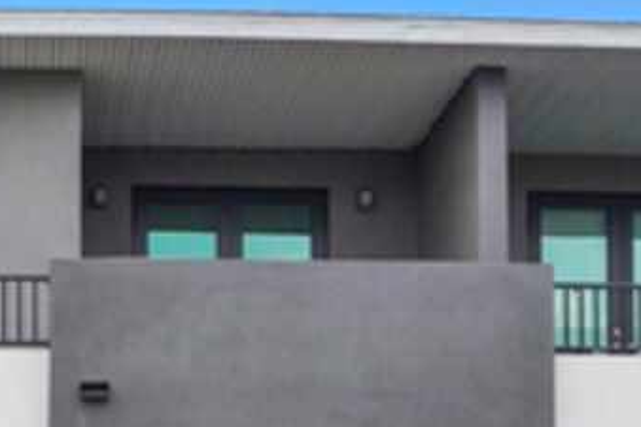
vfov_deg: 14.8
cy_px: 709
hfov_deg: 23.7
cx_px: 40
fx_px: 1478
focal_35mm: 83
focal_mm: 8.38
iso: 120
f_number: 2.8
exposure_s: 1/1250
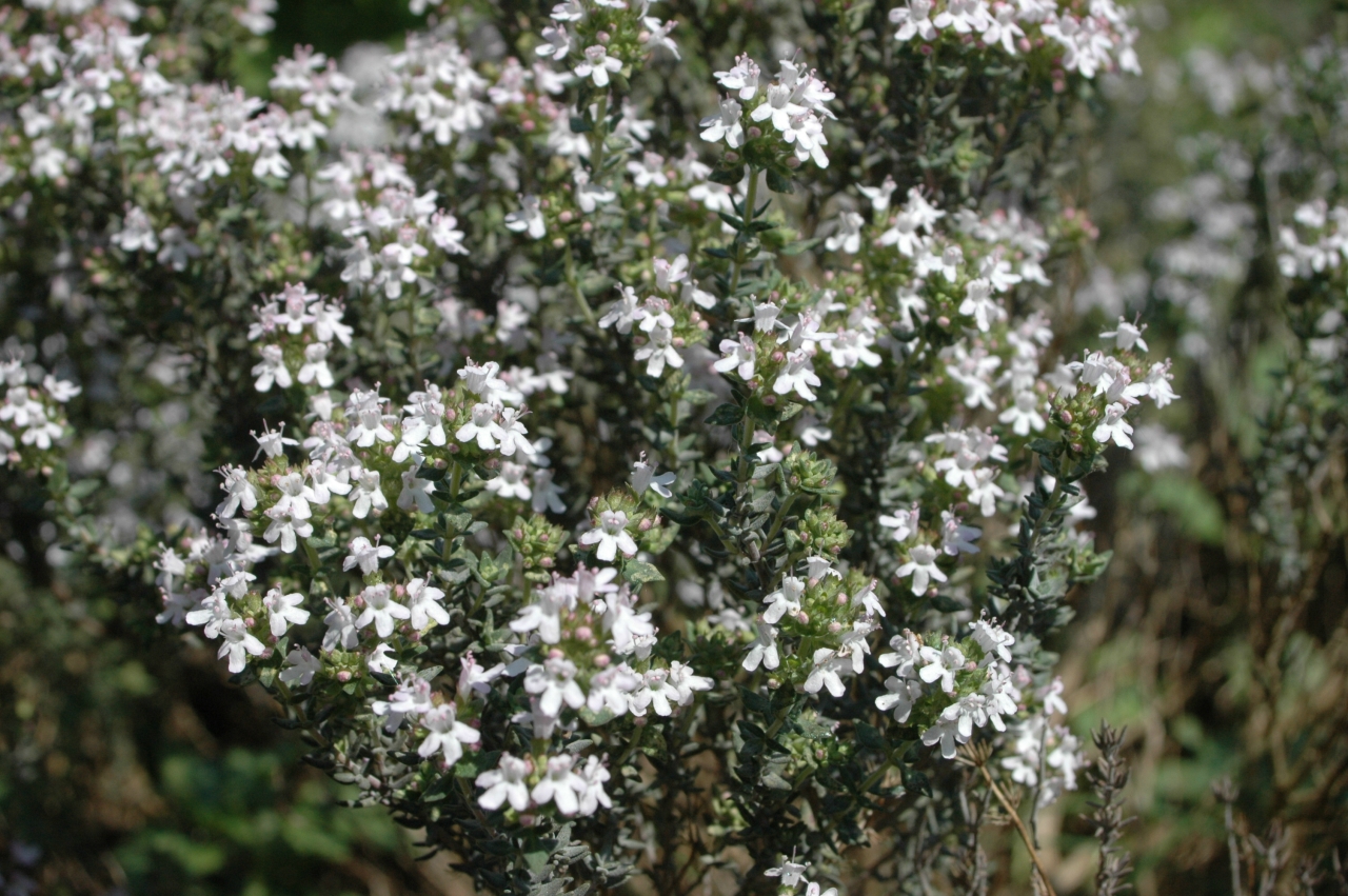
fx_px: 2806
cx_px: 674
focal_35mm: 75
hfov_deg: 27.0
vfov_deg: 18.1
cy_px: 448
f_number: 11
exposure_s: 1/500
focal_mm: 50
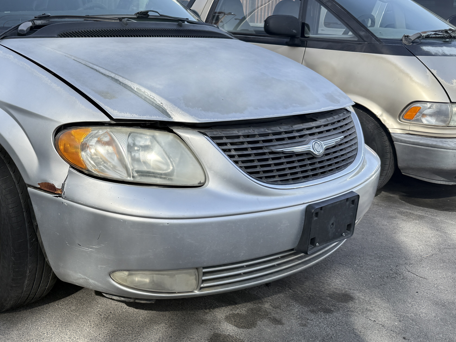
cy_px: 147
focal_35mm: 41
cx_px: 79
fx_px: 540
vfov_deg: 35.1
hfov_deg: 43.2
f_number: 1.78
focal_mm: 6.76
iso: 80
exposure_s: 1/2000
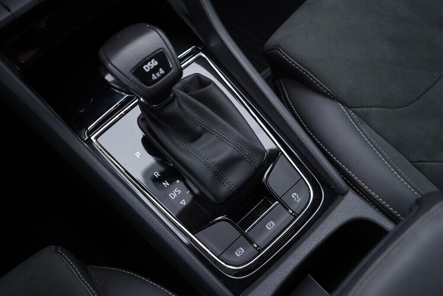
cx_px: 222
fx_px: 443
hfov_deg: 53.1
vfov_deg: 36.9
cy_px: 148
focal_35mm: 36
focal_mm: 24
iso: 200
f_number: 2.8
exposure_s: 1/40
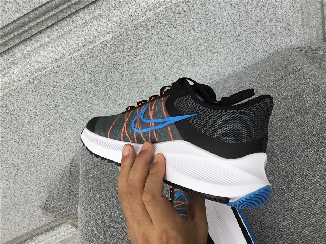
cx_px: 163
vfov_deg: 45.4
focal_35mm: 31
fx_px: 292
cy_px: 122
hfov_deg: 58.4
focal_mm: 3.3
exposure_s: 1/208
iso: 25
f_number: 2.4
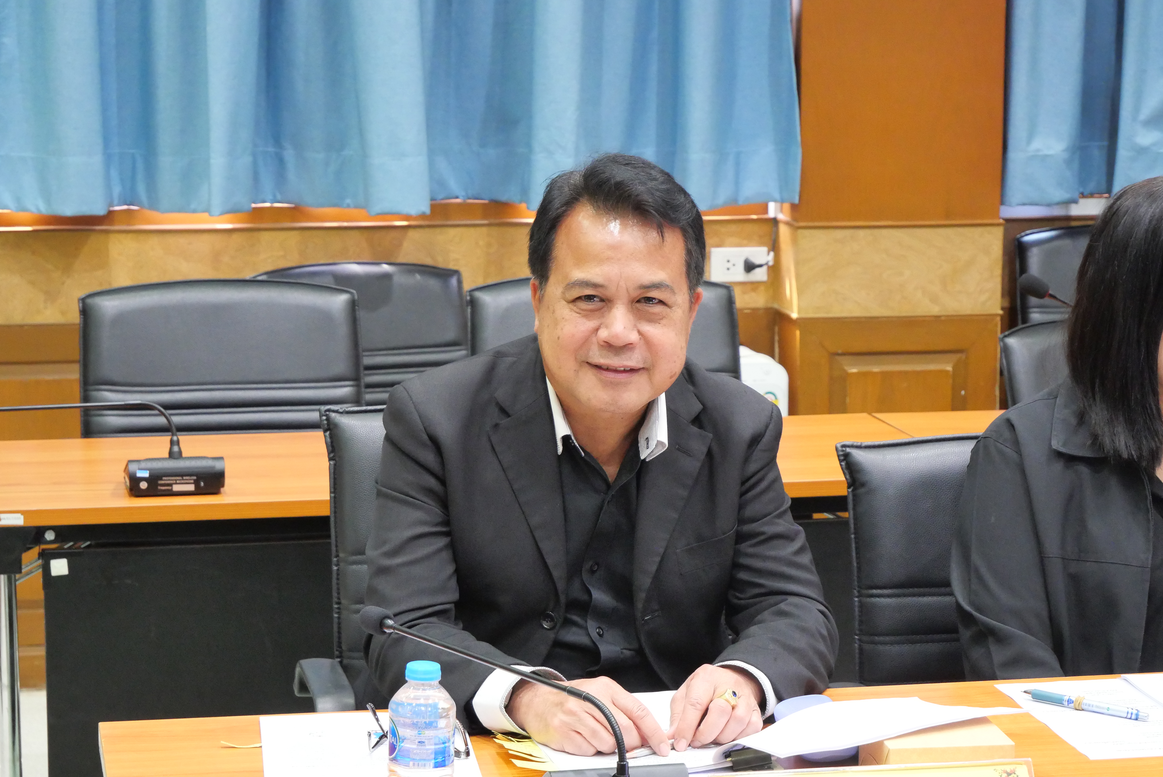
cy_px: 388
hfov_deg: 22.4
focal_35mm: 91
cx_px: 582
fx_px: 2942
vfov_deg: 15.0
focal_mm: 44
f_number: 5.6
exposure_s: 1/30
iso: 3200
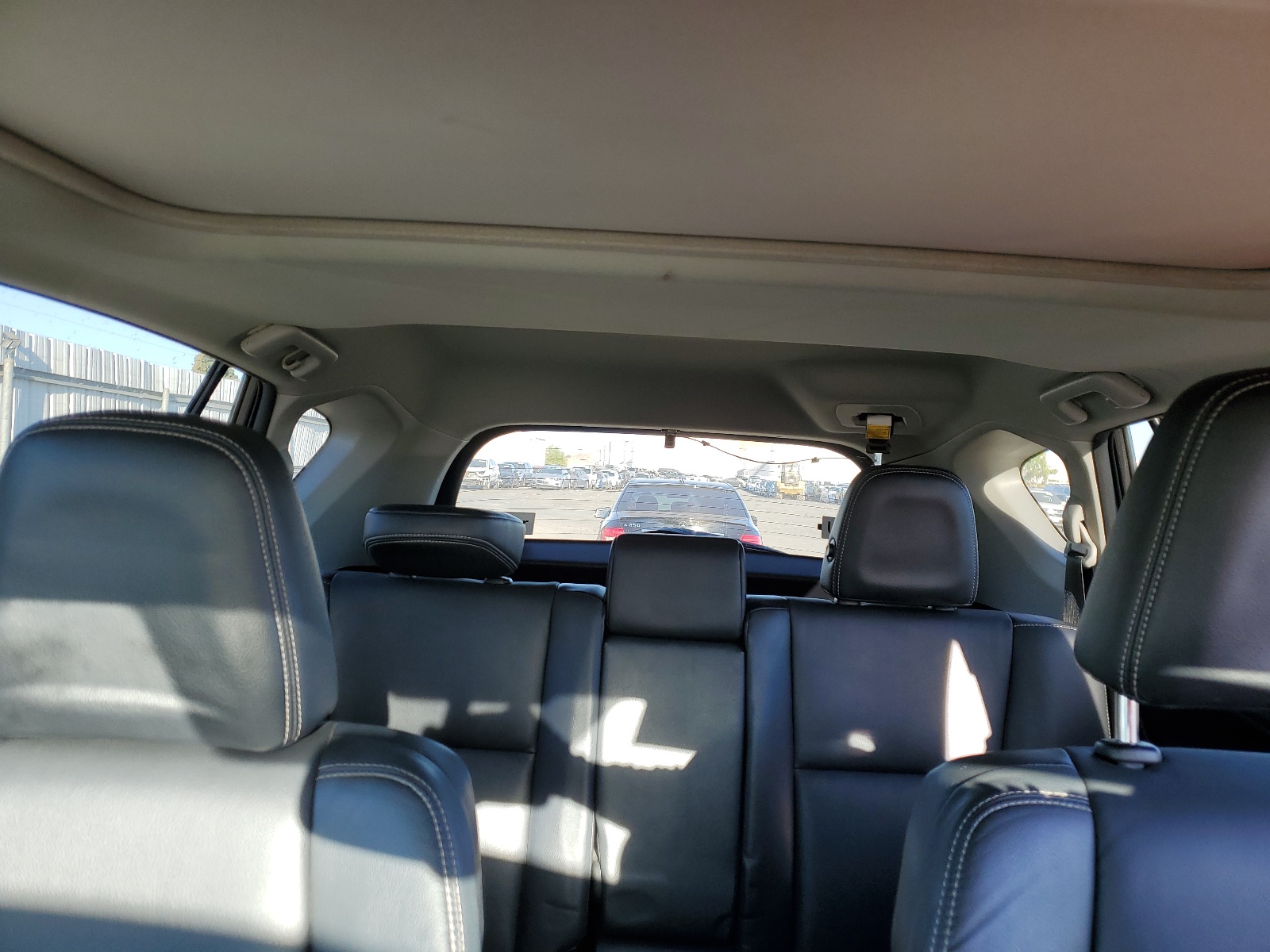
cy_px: 476
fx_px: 954
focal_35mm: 26
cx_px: 635
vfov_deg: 53.1
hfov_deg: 67.3
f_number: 1.5
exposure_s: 1/179
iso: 50
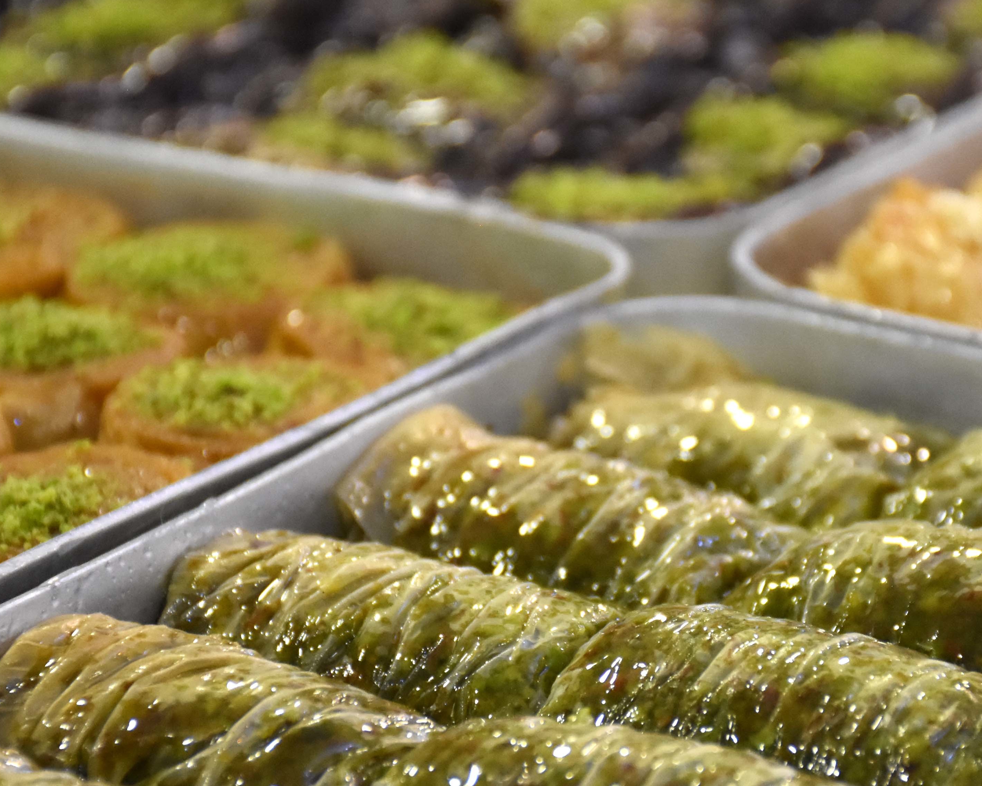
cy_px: 433
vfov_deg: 6.5
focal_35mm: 237
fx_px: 6888
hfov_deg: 8.2
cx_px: 599
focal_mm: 80
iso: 2500
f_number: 5.3
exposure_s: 1/100
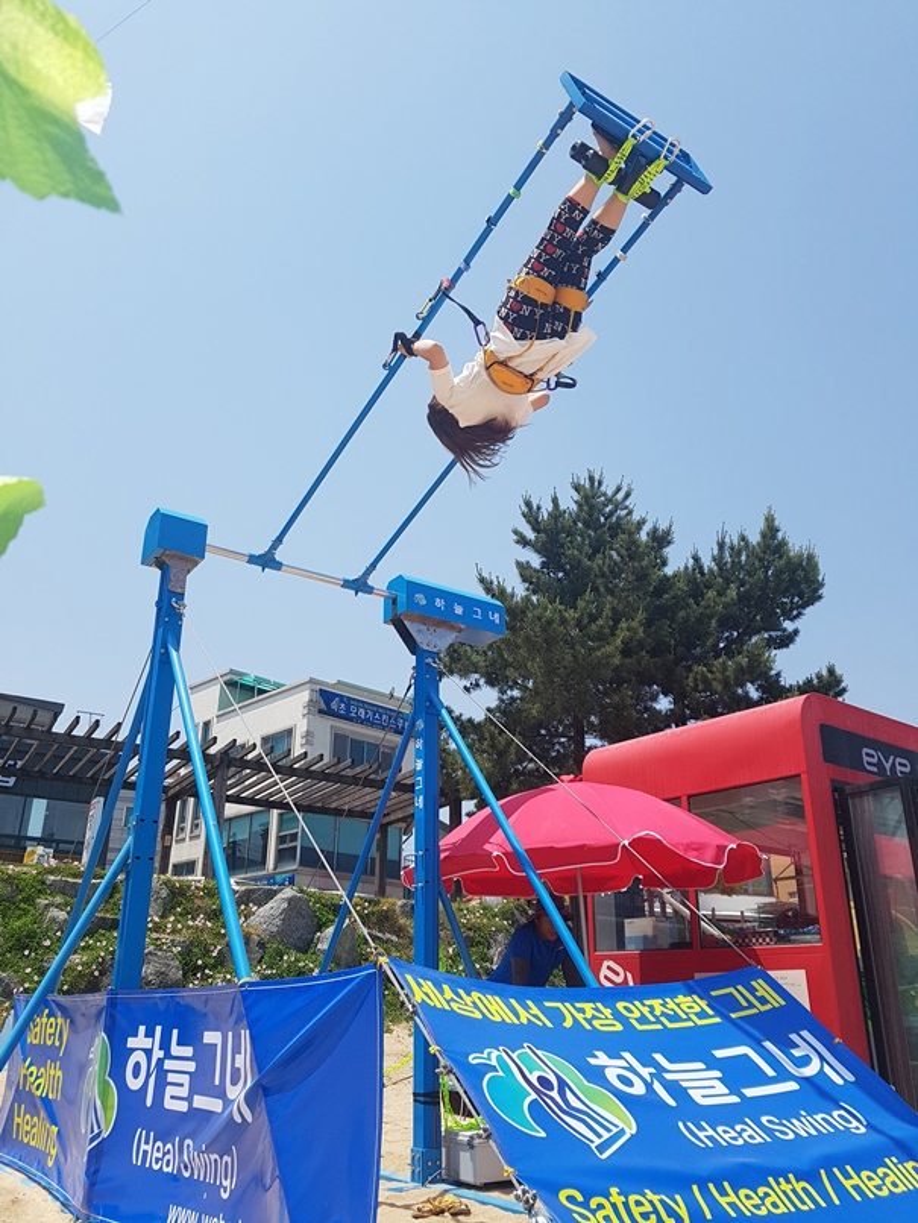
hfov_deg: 53.1
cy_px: 612
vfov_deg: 67.3
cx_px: 459
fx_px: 919
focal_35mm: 26
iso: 50
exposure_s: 1/2808
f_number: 1.7
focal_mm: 4.2
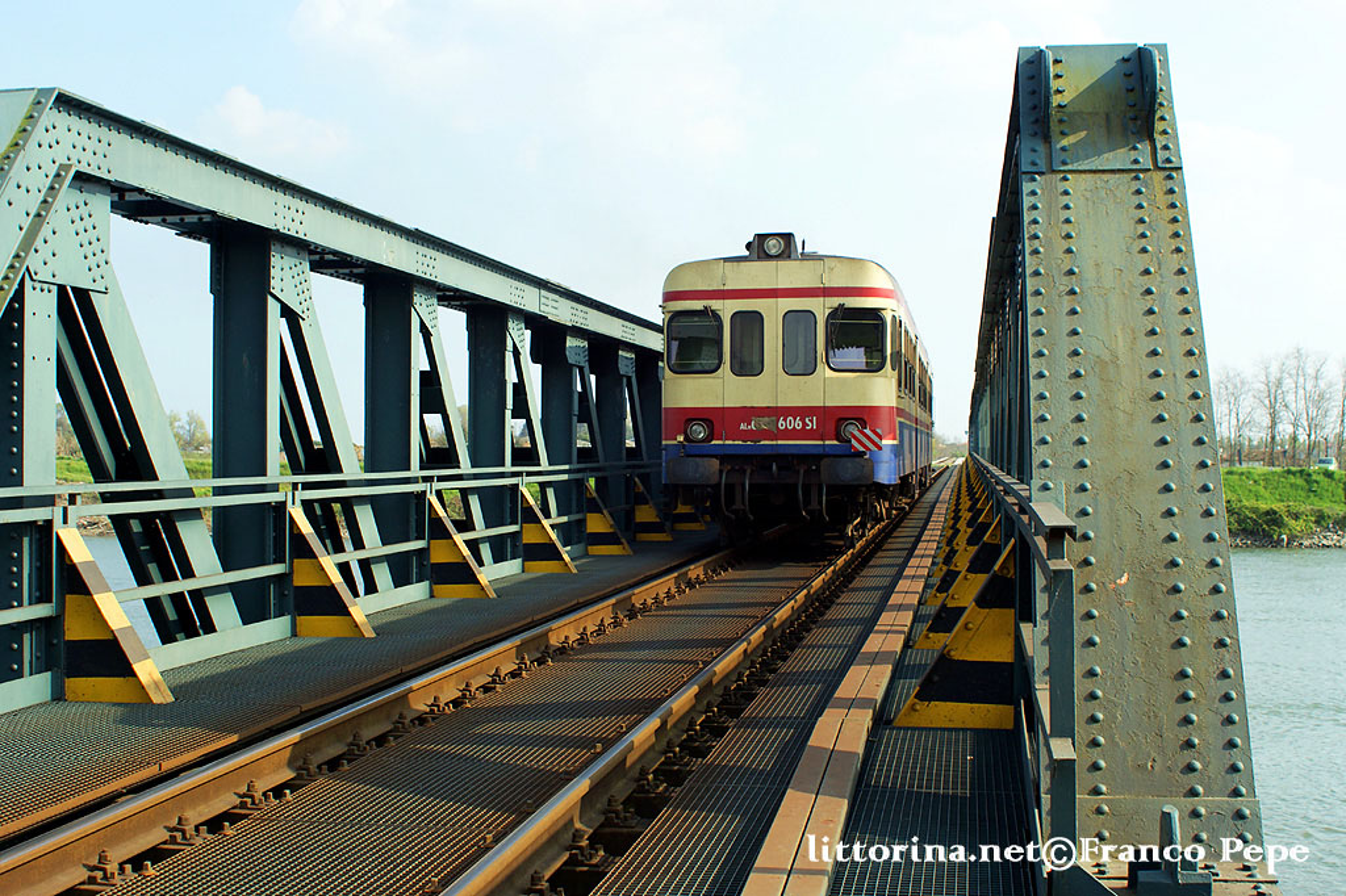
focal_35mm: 42
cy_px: 448
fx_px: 1570
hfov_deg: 46.4
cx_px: 673
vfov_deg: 31.9
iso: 200
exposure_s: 1/500
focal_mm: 28
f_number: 5
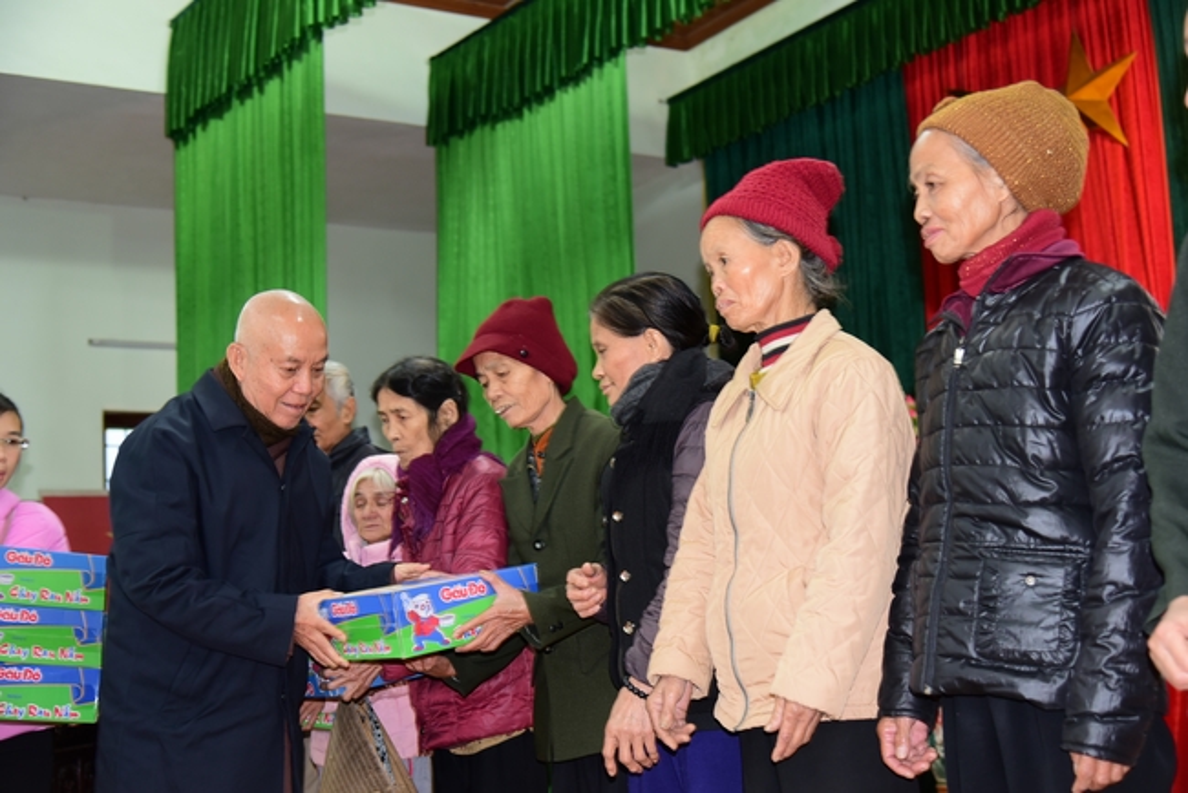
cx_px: 594
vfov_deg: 28.1
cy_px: 396
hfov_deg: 41.1
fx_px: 1585
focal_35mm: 48
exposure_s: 1/40
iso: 1000
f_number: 4
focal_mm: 48
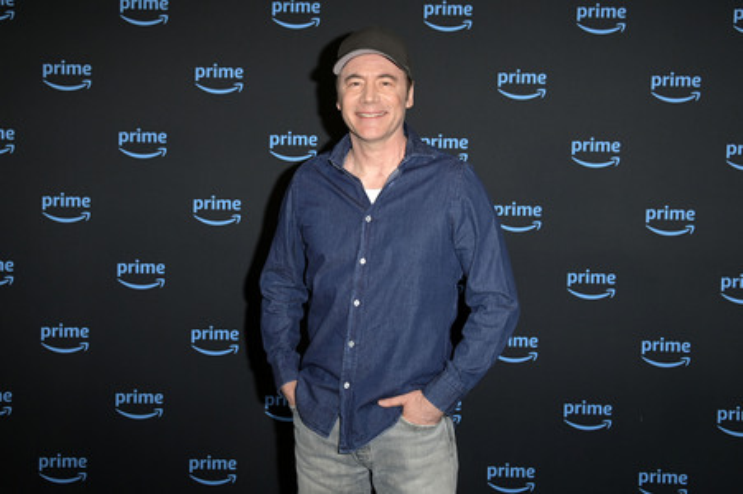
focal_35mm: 44
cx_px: 372
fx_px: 907
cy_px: 247
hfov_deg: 44.5
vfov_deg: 30.5
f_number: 5.6
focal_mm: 44
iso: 800
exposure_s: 1/250
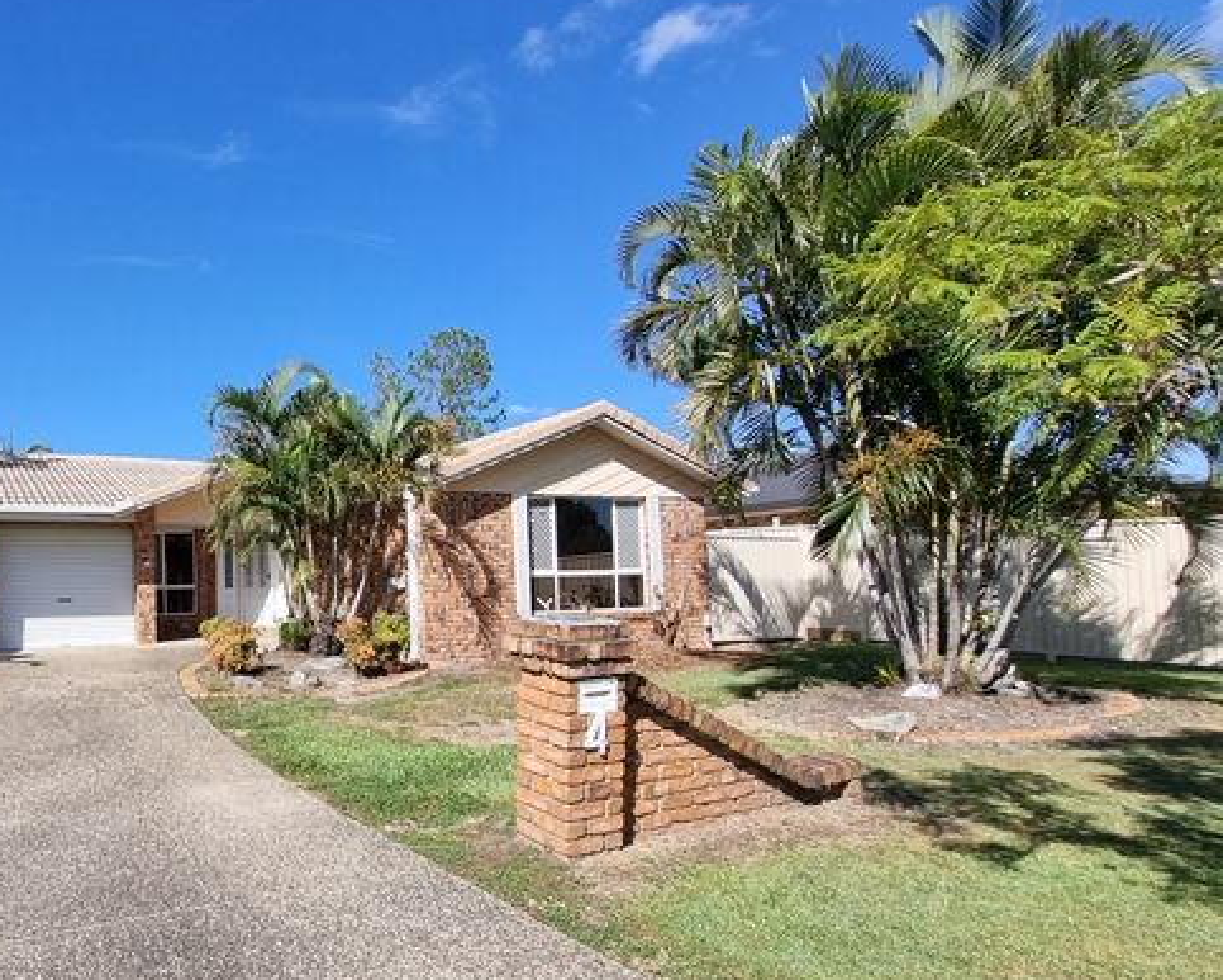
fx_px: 761
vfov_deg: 65.3
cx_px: 253
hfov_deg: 70.3
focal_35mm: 21
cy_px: 560
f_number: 2.2
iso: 50
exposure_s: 1/1096
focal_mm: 1.74
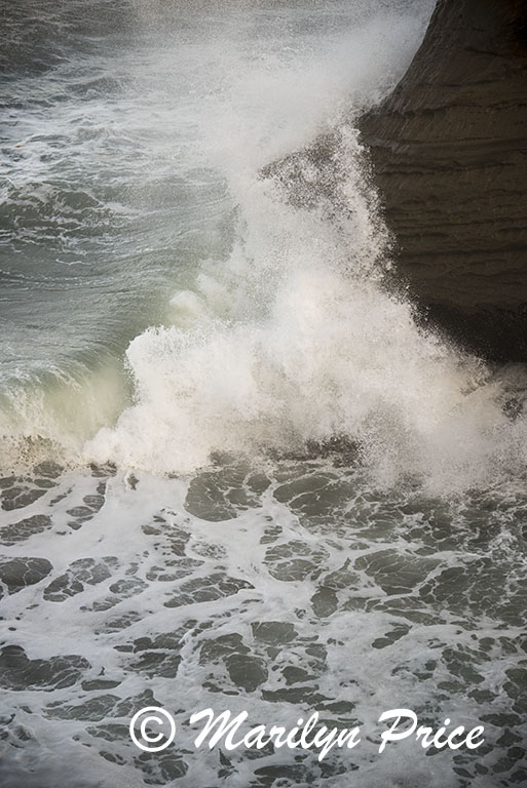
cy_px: 394
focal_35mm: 135
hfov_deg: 10.2
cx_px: 264
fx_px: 2960
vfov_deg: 15.2
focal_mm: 135
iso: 100
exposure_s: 1/750
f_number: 5.6
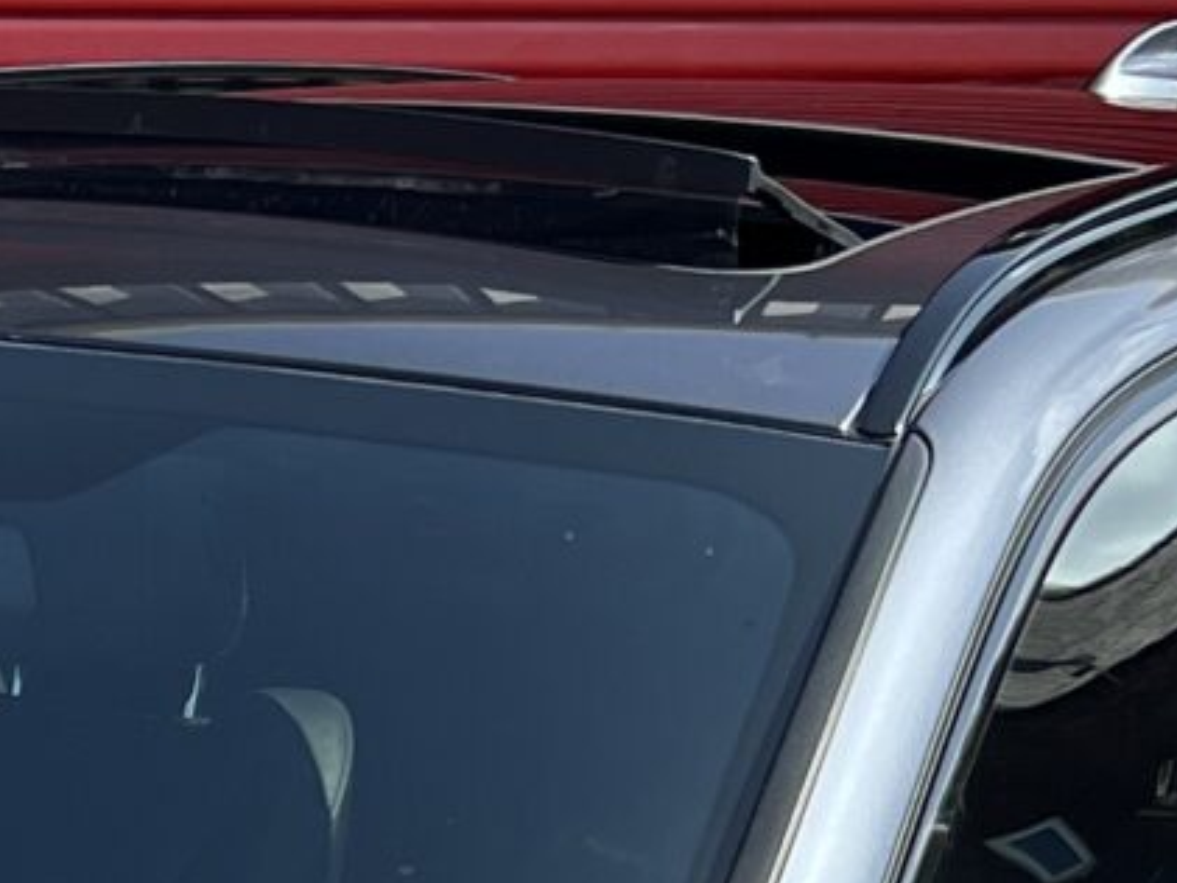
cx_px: -693
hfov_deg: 11.8
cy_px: 2280
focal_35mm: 158
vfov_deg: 8.4
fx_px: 5374
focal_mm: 5.7
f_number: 1.5
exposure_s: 1/2165
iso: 50
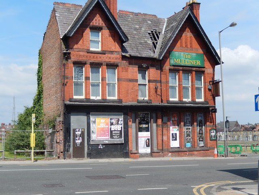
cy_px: 98
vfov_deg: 28.6
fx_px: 382
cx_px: 130
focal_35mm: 51
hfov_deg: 37.5
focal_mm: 9.2
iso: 125
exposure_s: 1/800
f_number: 4.5
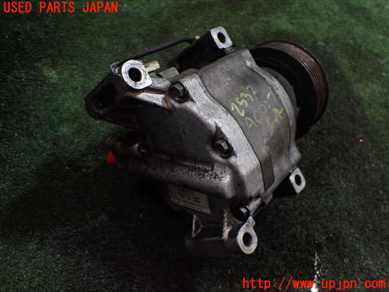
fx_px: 337
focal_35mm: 30
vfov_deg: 46.8
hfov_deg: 60.0
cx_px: 194
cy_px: 146
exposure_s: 1/125
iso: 500
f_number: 2.3
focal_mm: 5.4
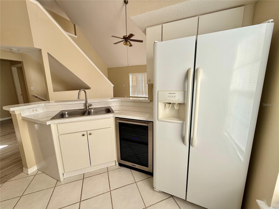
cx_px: 140
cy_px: 104
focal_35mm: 14
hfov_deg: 102.1
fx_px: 113
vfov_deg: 85.7
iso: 50
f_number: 2.2
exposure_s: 1/126
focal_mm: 2.22
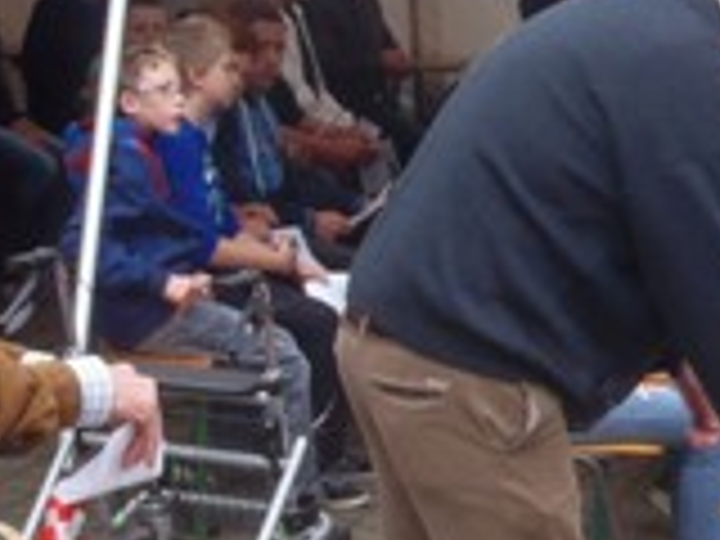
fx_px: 2330
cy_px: 482
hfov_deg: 17.6
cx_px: 351
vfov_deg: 13.1
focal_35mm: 112
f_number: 4
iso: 64
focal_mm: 5
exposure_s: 1/100
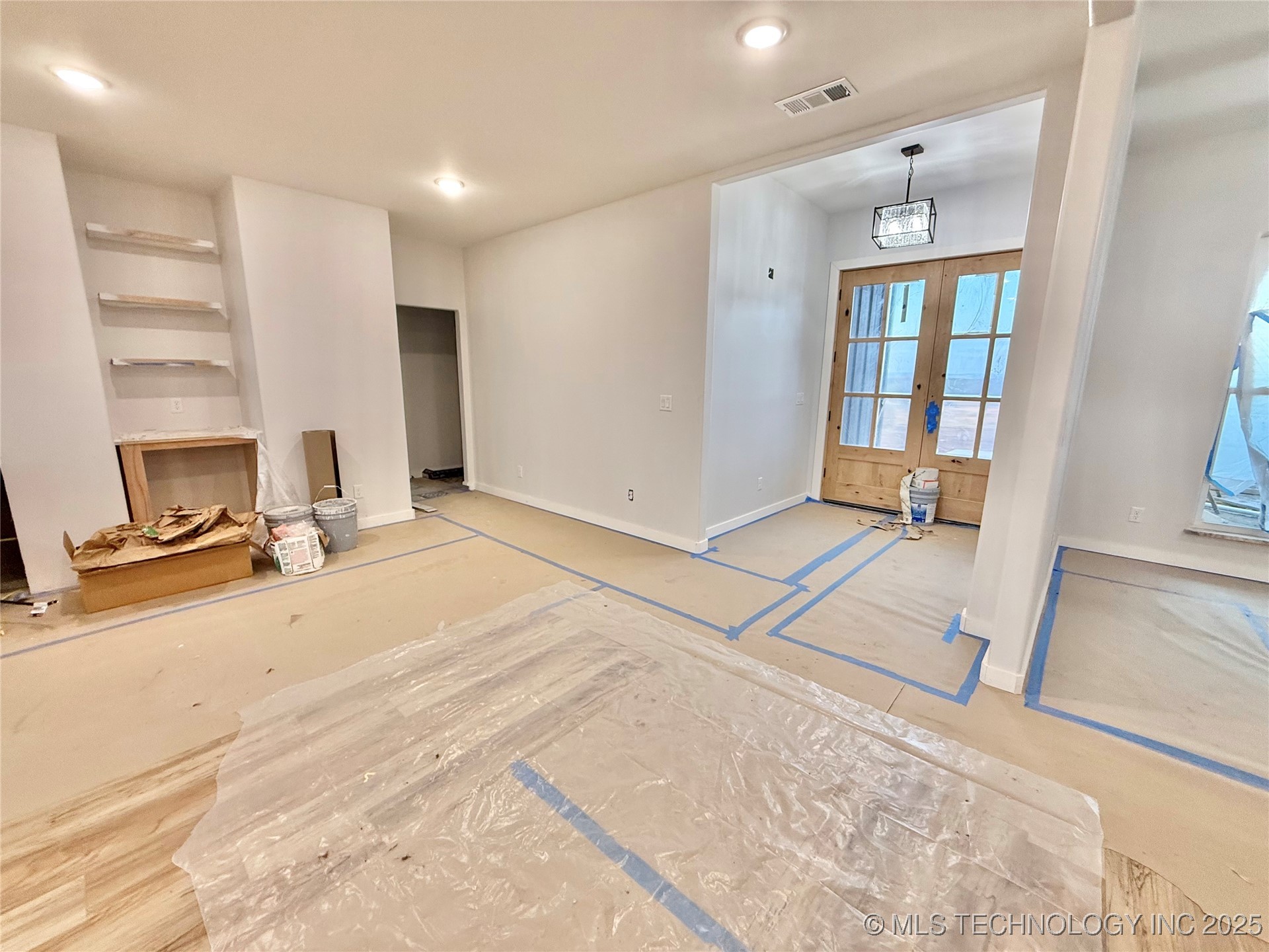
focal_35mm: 14
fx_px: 513
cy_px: 476
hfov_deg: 102.1
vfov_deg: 85.7
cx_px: 634
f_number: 2.2
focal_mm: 2.22
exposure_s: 1/120
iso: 200
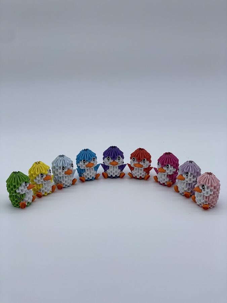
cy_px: 152
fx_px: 455
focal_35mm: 52
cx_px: 114
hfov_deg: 28.0
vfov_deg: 36.8
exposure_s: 1/922
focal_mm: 6
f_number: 2
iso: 25
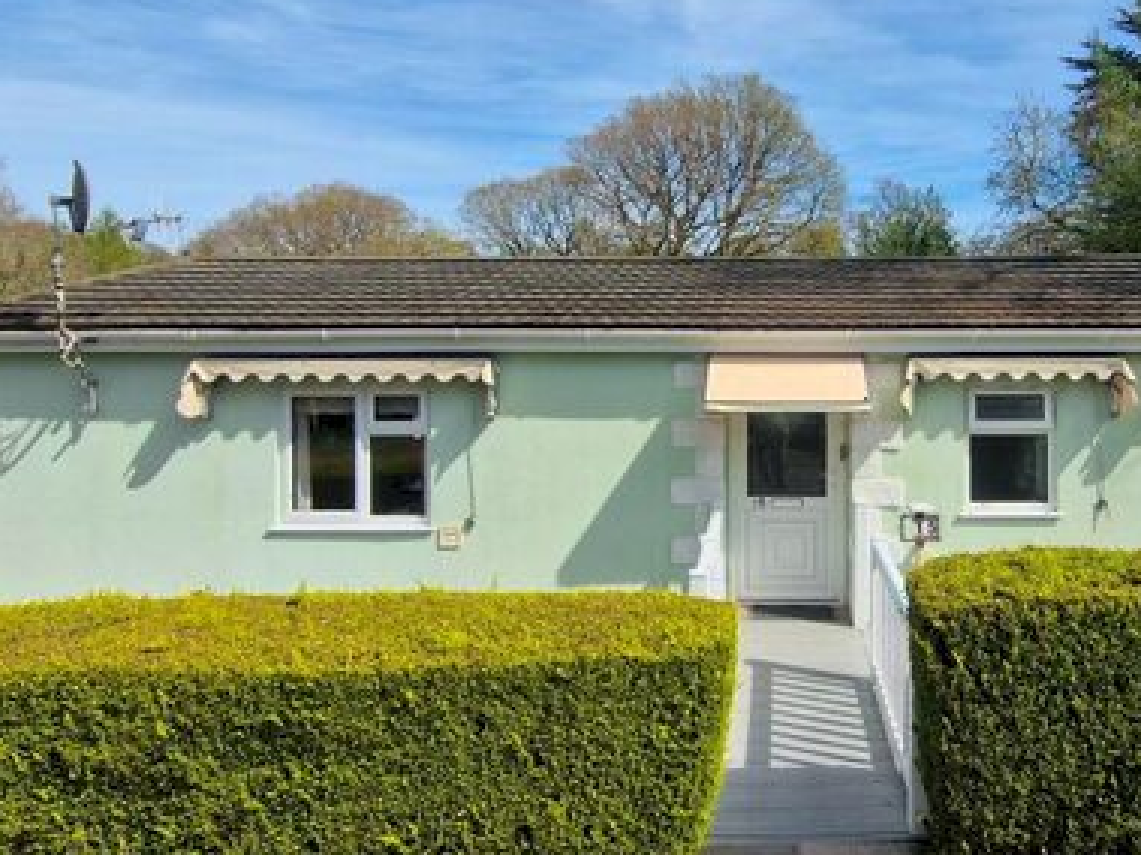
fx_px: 791
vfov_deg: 56.4
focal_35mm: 24
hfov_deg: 69.5
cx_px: 762
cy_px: 348
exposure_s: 1/2072
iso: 50
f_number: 2.2
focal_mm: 2.2
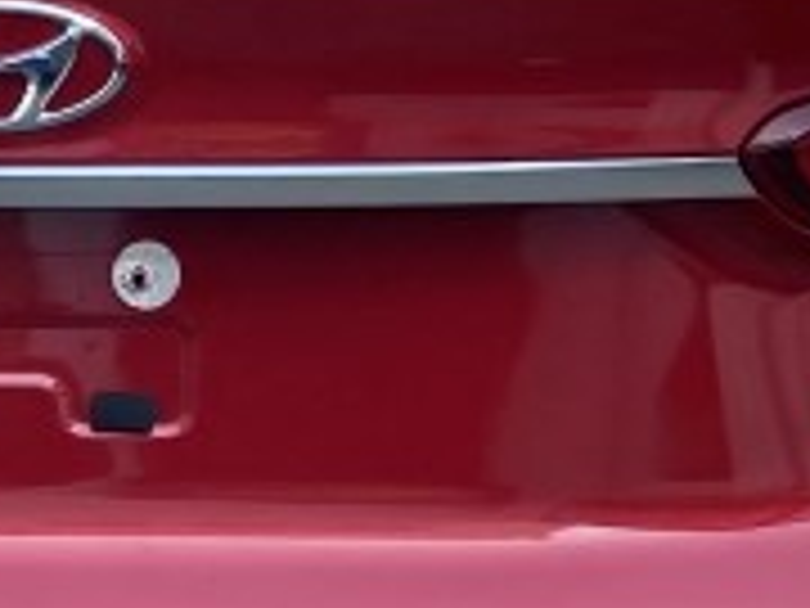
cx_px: -216
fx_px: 3721
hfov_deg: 12.1
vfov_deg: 9.3
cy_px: 518
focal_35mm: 159
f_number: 1.8
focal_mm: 3.99
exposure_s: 1/338
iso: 20
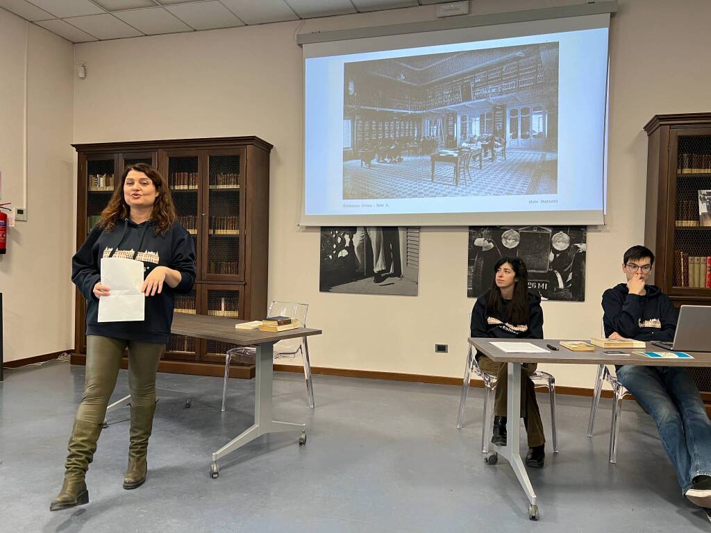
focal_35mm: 26
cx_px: 356
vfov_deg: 53.1
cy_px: 266
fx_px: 534
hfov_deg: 67.3
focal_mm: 5.7
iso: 80
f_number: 1.5
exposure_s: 1/50
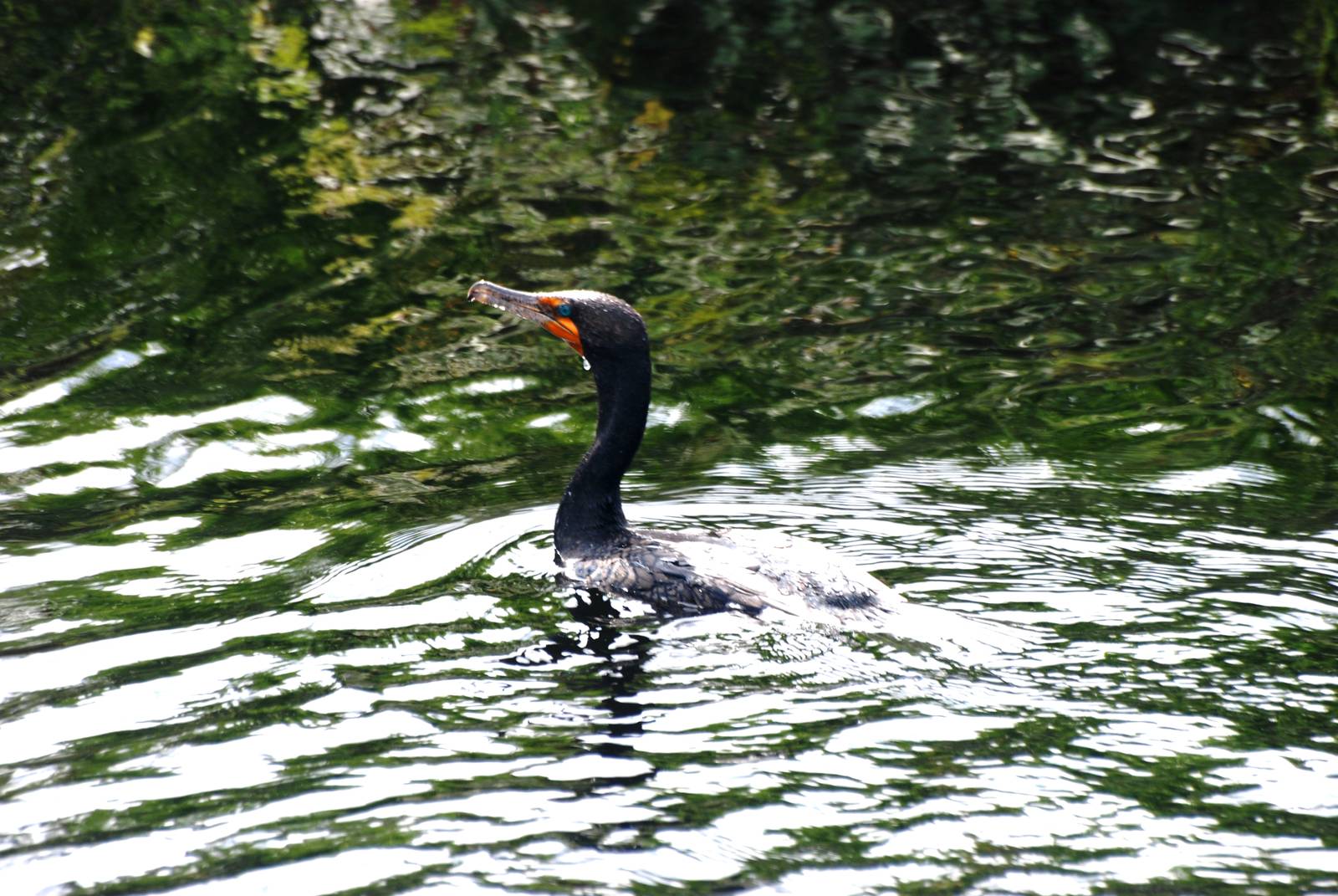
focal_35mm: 450
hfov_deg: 4.6
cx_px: 669
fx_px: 16745
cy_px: 448
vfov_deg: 3.1
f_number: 9
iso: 400
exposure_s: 1/160
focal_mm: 300
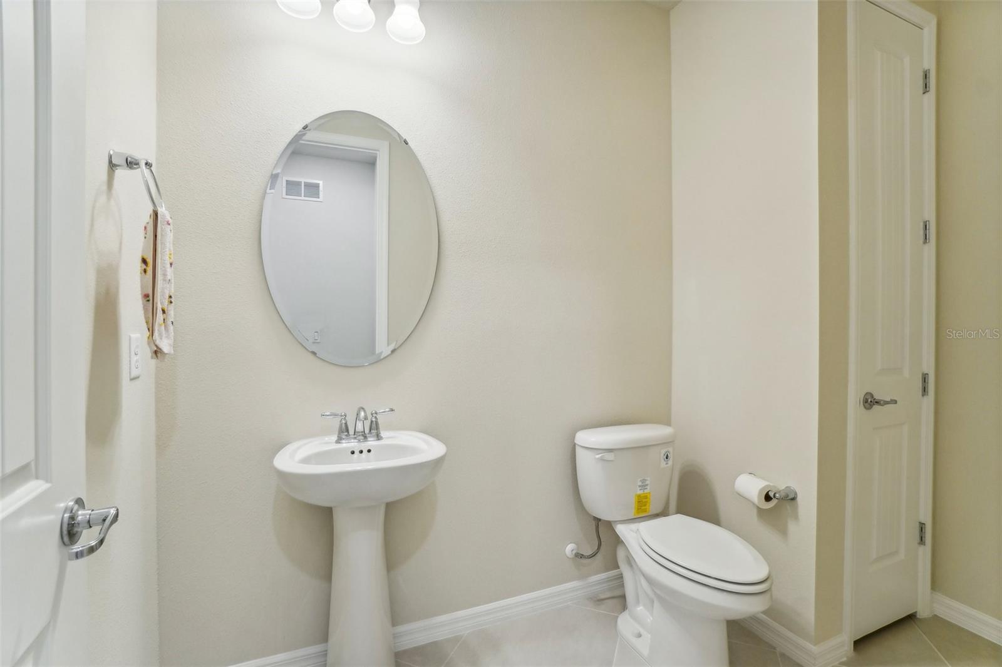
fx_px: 417
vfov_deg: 77.3
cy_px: 334
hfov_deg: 100.4
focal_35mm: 15
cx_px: 501
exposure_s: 1/20
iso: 400
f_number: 8
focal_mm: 10
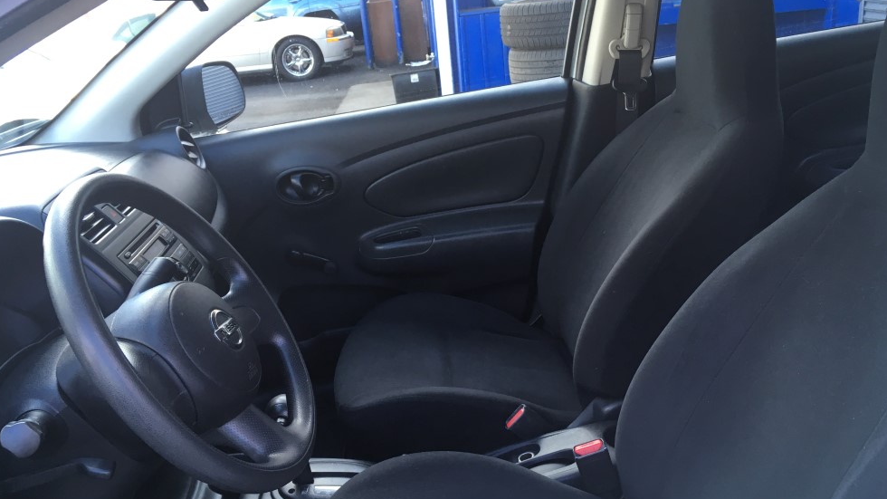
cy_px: 265
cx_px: 456
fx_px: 776
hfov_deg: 59.5
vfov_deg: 35.6
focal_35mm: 33
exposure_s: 1/40
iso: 25
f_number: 2.2
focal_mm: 4.15
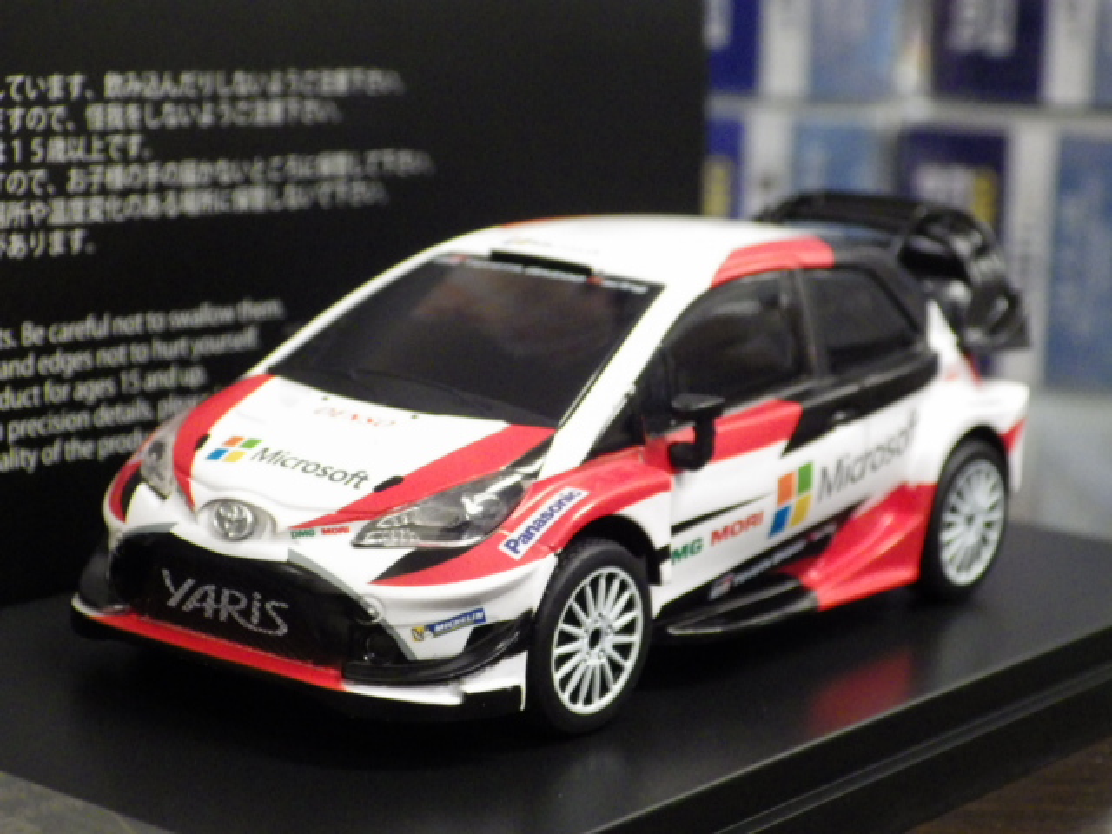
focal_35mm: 87
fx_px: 2795
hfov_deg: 22.5
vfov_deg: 17.0
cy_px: 417
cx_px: 556
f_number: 4.4
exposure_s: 1/30
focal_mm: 15.6
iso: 1000
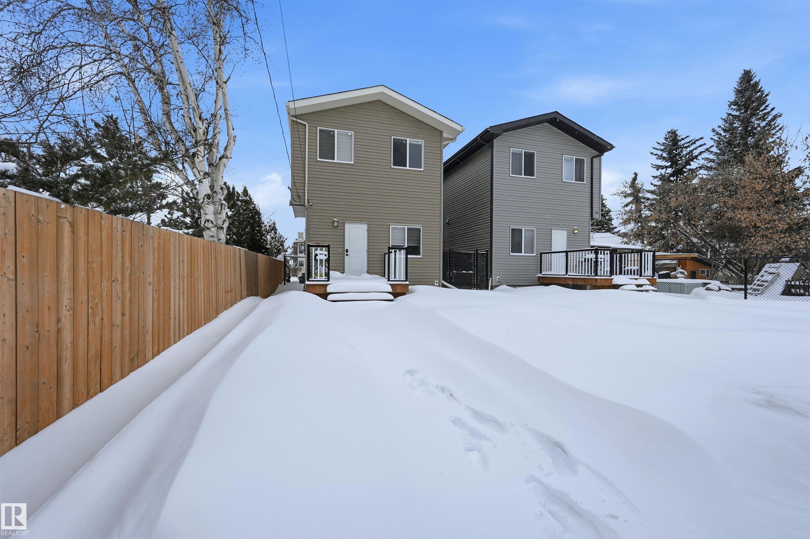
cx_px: 405
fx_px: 315
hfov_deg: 104.3
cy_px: 270
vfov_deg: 81.1
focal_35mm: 14
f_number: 8
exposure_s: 1/1600
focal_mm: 14
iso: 100
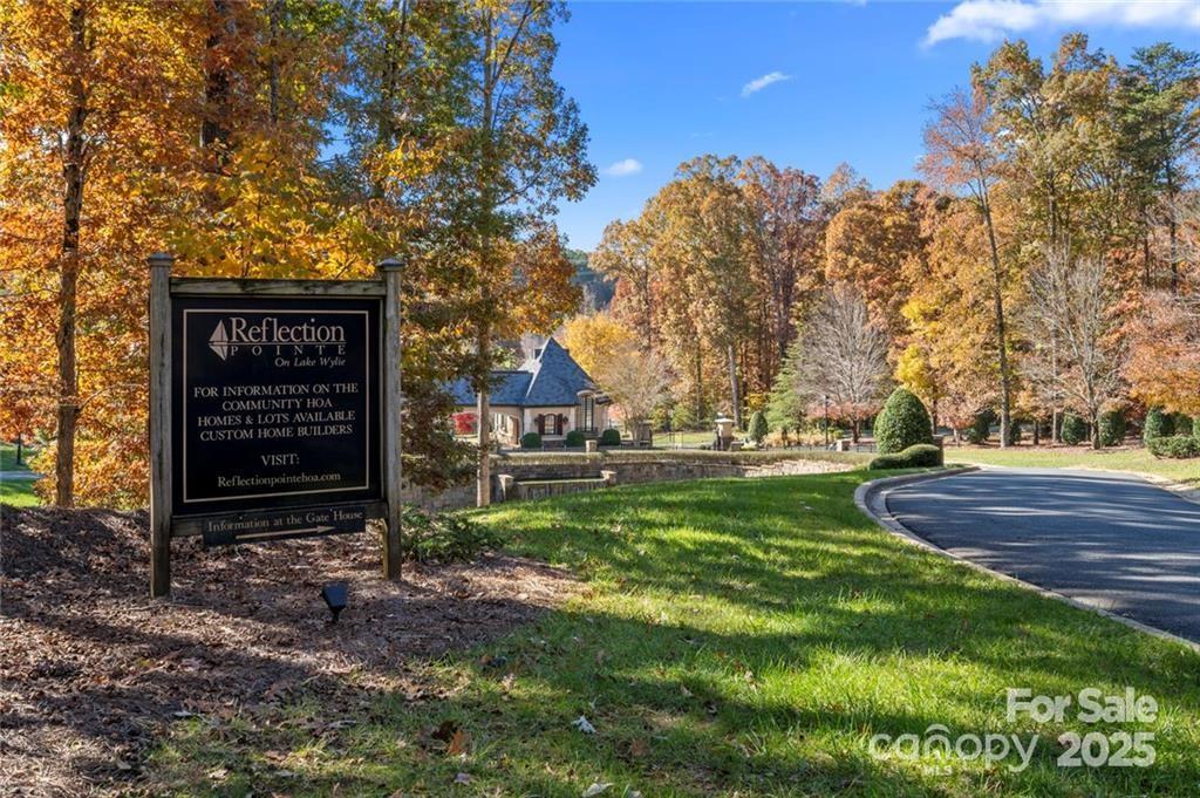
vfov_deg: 37.8
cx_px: 600
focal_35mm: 35
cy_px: 399
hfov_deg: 54.5
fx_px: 1166
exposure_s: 1/50
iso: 100
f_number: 11
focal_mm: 35
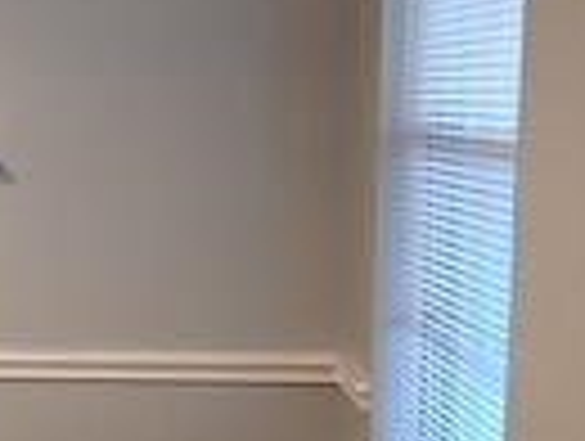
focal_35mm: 113
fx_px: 1913
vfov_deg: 13.1
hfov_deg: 14.3
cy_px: 328
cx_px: -616
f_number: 1.8
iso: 200
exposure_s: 1/40
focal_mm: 5.54
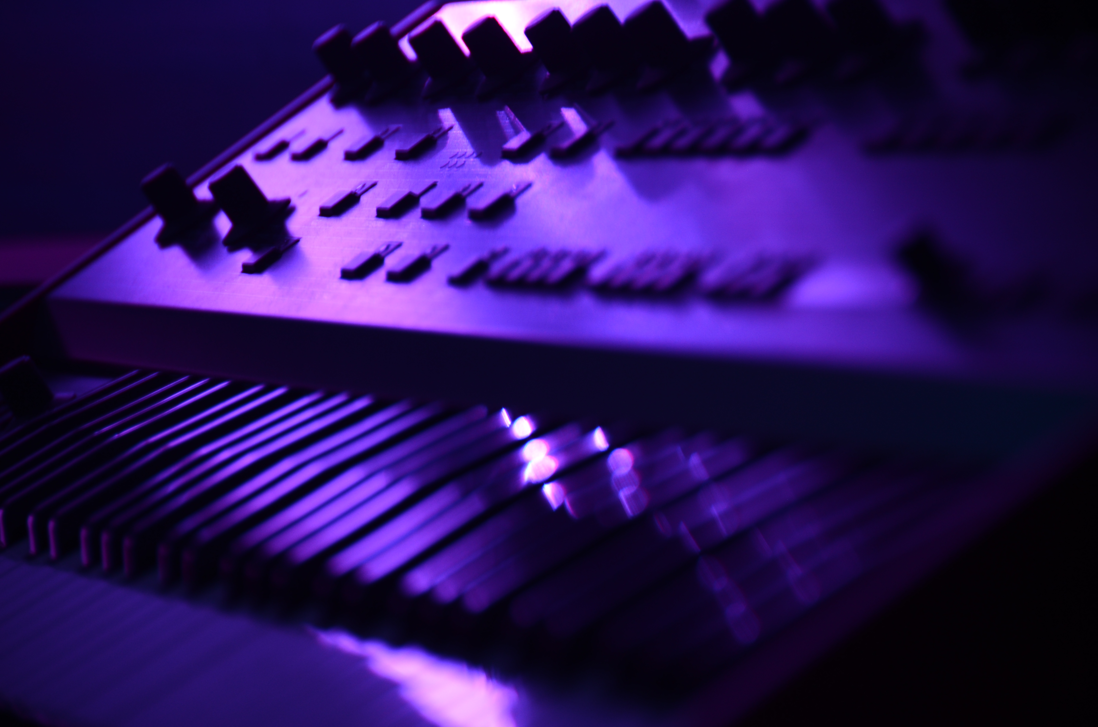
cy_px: 364
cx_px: 549
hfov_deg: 8.1
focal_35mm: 255
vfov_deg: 5.4
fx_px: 7761
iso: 400
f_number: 5.6
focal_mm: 170
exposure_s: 1/3
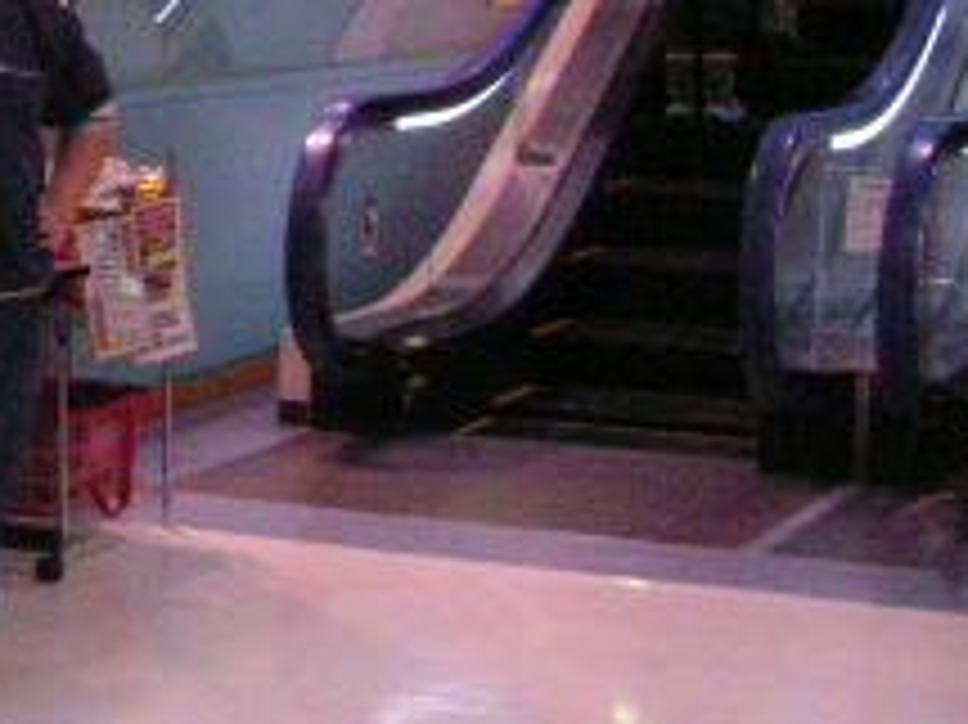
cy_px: 108
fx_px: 3158
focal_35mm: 113
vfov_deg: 13.0
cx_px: -162
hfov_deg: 16.8
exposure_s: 1/20
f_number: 8
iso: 400
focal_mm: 6.3
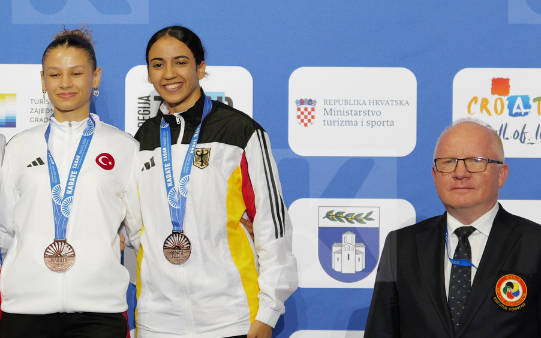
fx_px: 3451
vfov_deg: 5.6
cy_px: 216
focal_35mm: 234
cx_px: 80
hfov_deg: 8.9
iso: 800
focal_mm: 83
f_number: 2.8
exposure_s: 1/250
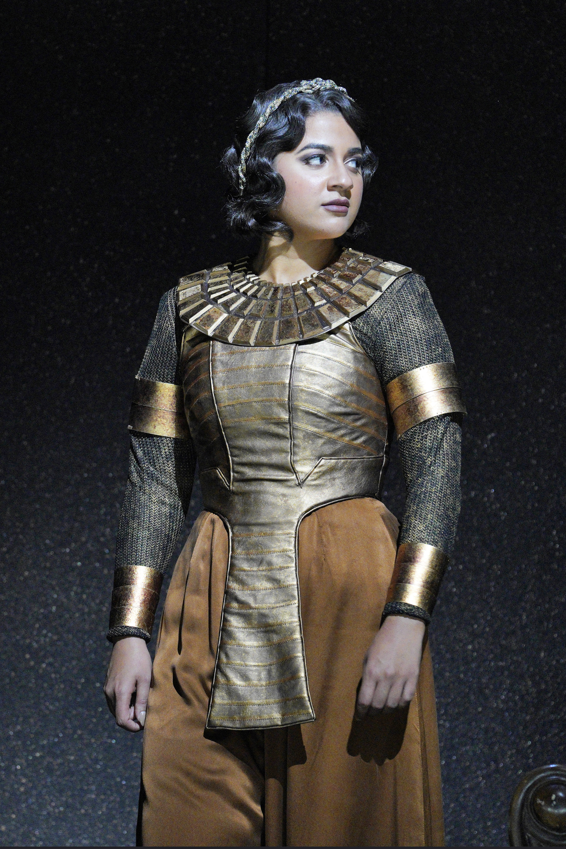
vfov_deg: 10.3
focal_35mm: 200
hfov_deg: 6.9
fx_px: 4716
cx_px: 283
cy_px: 424
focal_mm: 200
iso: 5000
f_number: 4.5
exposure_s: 1/250
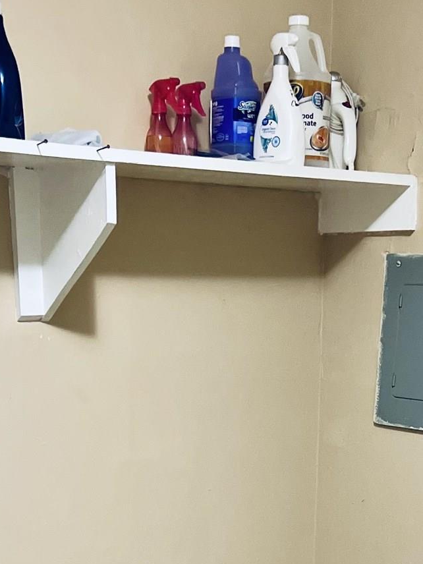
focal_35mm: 70
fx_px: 1141
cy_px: 673
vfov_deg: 25.1
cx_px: 254
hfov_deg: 21.0
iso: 500
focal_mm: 5.7
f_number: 1.5
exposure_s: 1/60
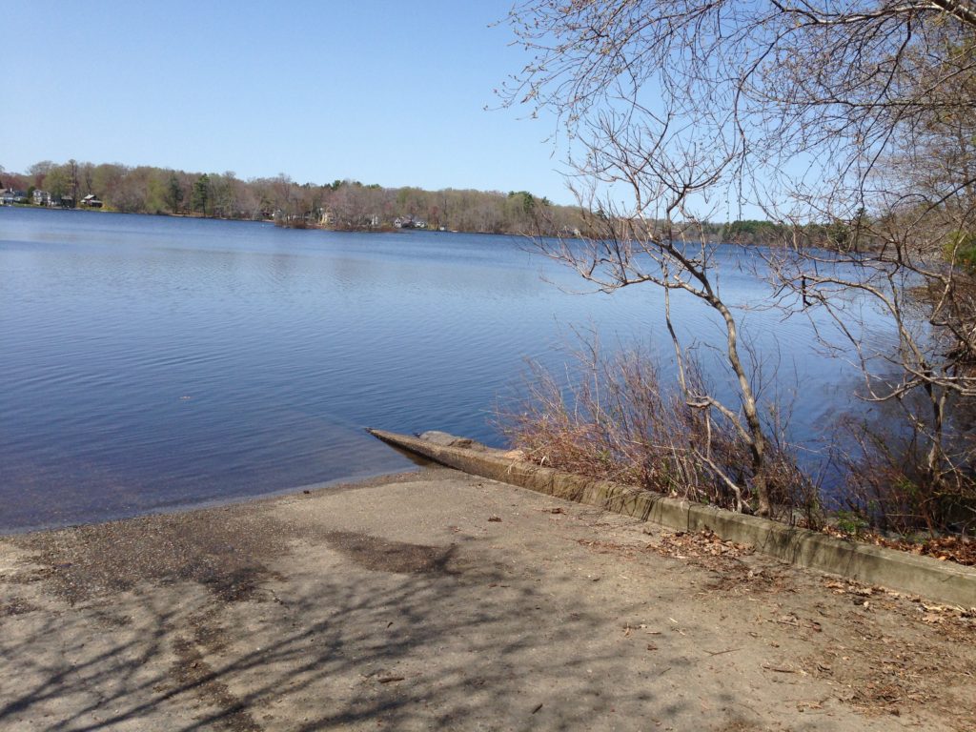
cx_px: 488
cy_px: 366
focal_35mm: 33
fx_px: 930
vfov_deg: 42.9
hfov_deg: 55.4
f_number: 2.4
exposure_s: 1/1748
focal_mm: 4.12
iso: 50
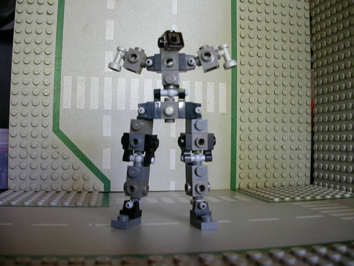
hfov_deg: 50.1
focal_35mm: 37
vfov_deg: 38.7
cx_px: 177
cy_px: 133
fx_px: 378
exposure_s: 1/10.5
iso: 100
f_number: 2.7
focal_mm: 5.6
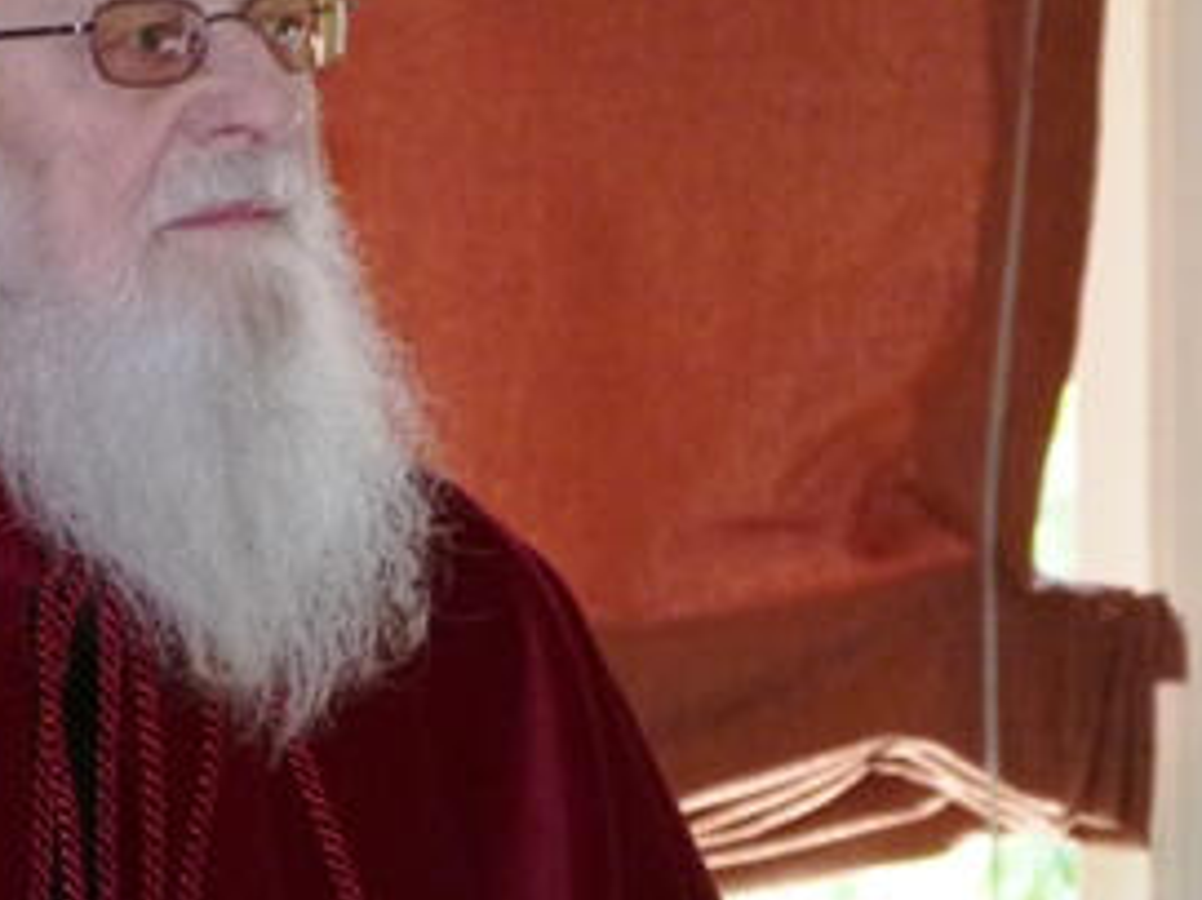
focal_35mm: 529
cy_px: 301
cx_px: 111
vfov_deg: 2.8
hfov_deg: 3.7
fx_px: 18361
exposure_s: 1/60
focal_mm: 40.2
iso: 320
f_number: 3.9
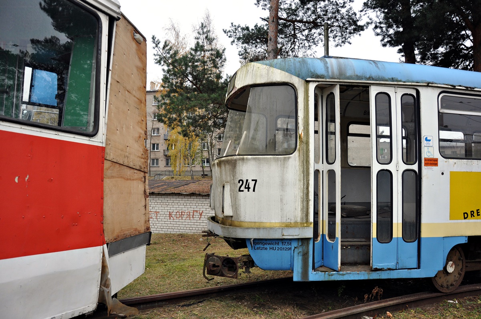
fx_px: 360
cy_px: 160
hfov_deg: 67.4
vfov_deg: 47.8
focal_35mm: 27
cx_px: 240
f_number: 5.6
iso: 400
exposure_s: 1/100
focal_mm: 18
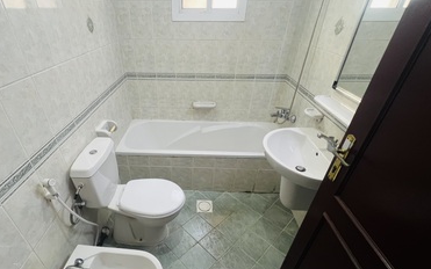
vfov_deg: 67.8
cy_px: 150
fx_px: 200
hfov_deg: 93.8
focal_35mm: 17
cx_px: 185
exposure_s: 1/50
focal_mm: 1.57
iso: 250
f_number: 1.8
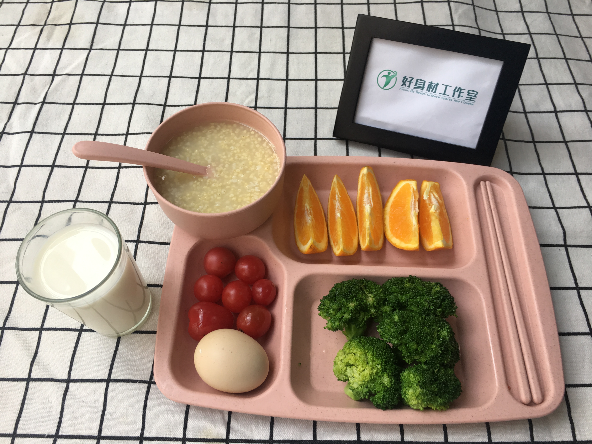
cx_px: 296
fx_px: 496
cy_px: 222
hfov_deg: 61.7
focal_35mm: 29
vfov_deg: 48.2
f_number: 2.2
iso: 32
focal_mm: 4.15
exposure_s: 1/50
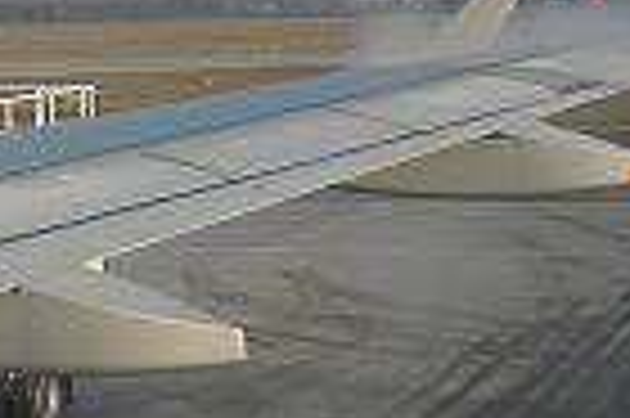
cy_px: -36
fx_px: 1713
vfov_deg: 13.7
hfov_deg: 20.6
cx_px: 140
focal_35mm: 98
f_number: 8
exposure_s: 1/125
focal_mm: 5.5
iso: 100
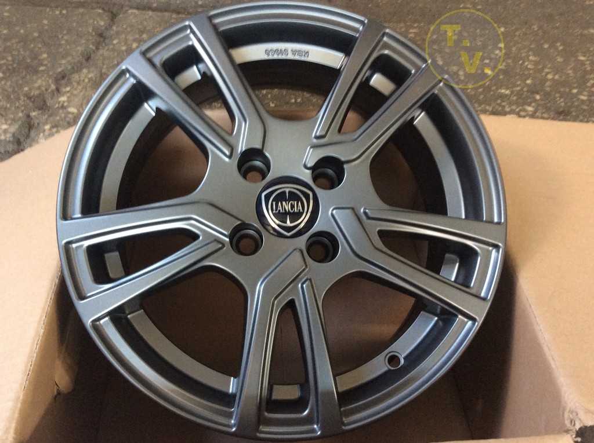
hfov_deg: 56.9
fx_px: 548
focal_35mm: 32
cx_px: 297
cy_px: 222
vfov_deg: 44.1
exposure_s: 1/25
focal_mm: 3.3
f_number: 2.4
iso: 125
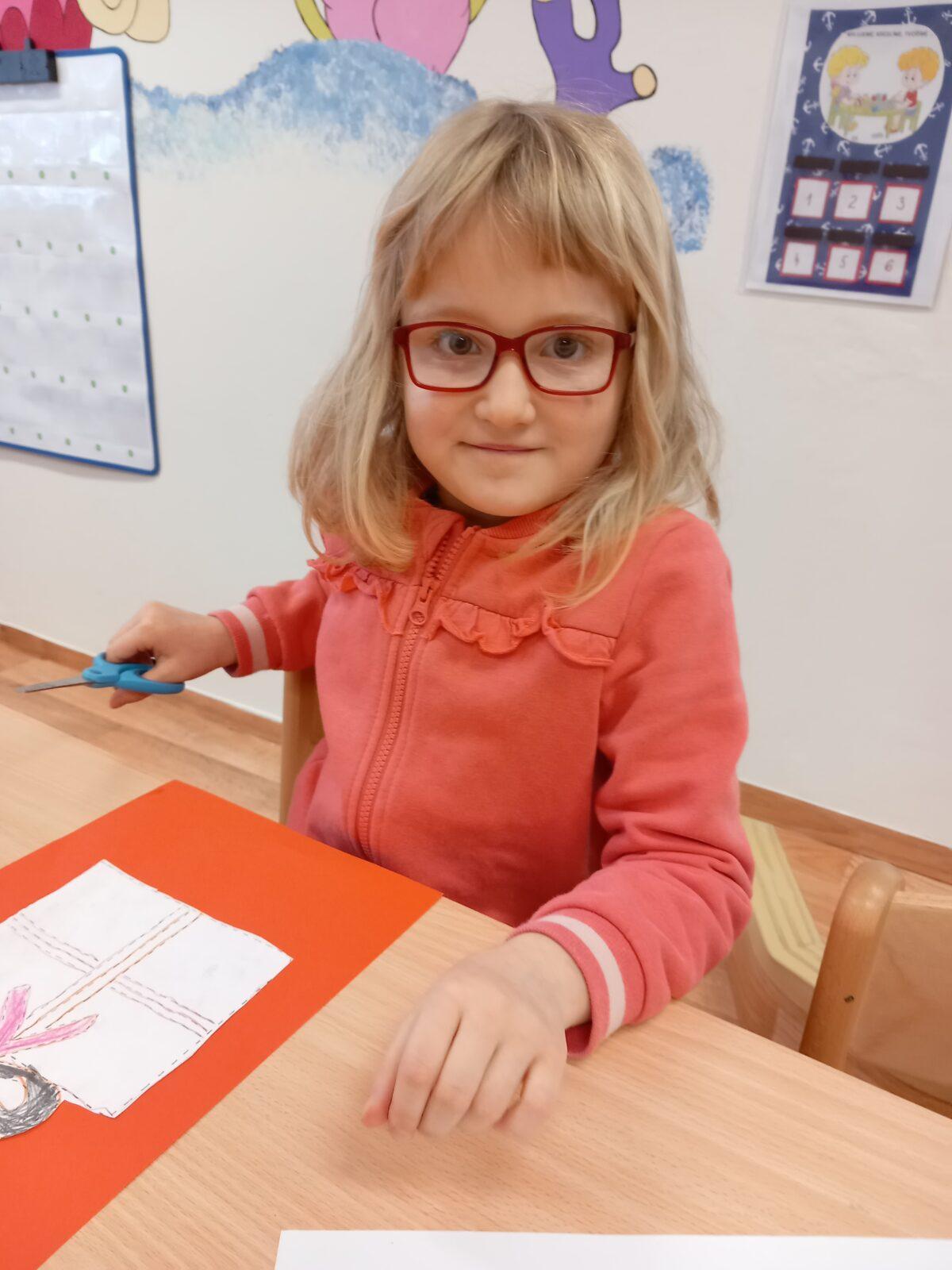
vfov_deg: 65.3
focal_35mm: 27
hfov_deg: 51.4
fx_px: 990
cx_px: 476
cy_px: 635
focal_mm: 4
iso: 160
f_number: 1.8
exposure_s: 1/50
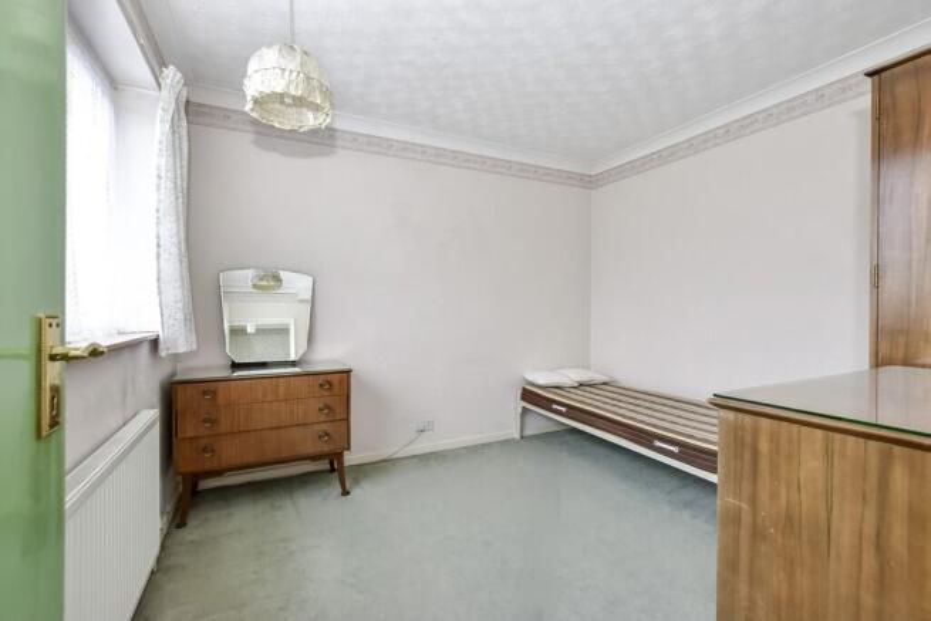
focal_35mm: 15
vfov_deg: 77.4
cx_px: 466
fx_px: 388
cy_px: 310
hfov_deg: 100.4
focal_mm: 10
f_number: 8
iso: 640
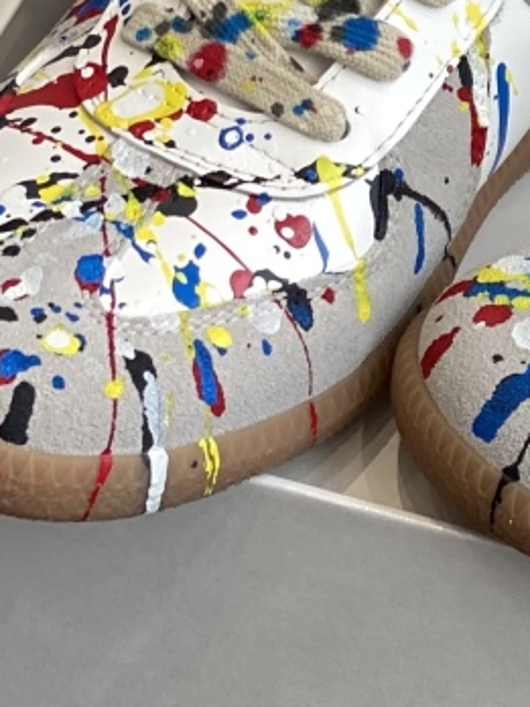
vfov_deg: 9.1
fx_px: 4389
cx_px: 792
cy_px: -2
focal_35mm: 215
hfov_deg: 6.8
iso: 32
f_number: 2
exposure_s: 1/122
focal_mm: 6
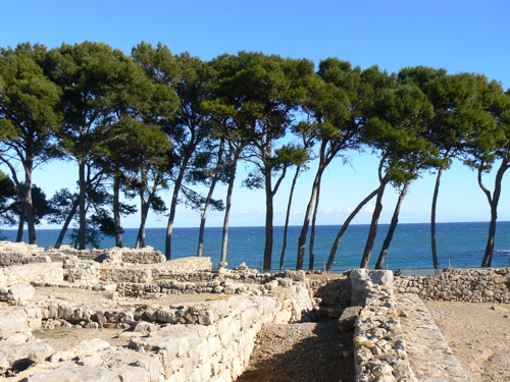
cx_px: 255
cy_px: 191
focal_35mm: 36
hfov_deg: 51.4
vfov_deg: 39.7
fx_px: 530
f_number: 5.6
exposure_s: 1/400
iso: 80
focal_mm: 6
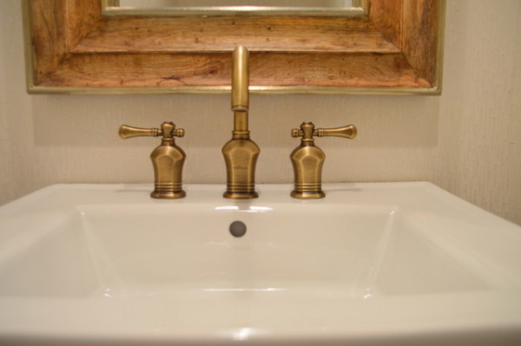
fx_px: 477
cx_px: 260
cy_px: 173
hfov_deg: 57.3
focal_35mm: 33
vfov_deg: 39.9
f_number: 3.8
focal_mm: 22
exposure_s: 1/40
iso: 400
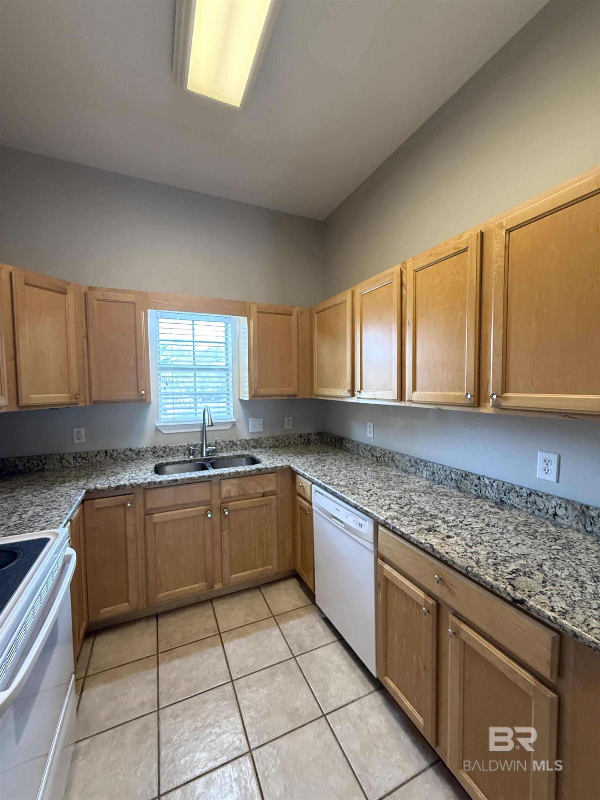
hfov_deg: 85.7
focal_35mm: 14
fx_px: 324
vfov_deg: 102.1
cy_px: 400
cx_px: 300
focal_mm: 2.22
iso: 640
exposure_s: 1/120
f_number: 2.2
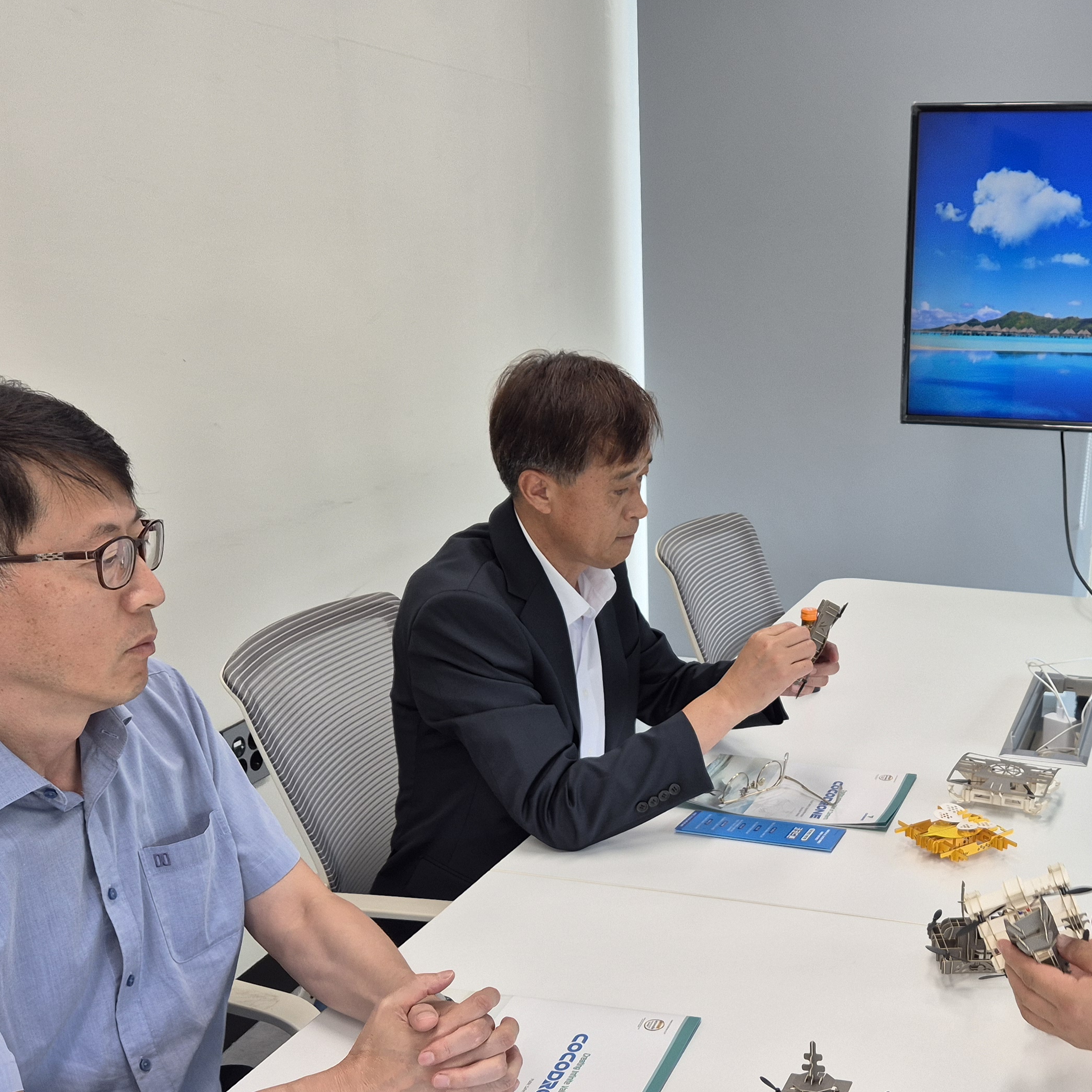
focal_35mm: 39
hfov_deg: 41.1
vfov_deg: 42.4
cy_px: 711
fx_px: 1392
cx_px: 863
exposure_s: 1/120
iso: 50
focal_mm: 5.4
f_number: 1.8
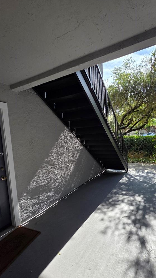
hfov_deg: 63.9
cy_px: 155
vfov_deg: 95.5
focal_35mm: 17
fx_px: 125
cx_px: 81
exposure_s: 1/927
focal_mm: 2.2
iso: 40
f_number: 1.9
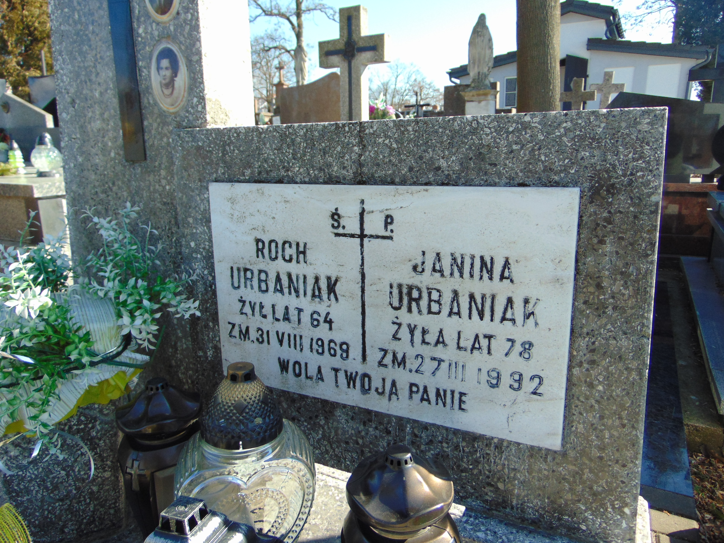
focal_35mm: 25
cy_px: 272
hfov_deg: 69.4
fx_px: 523
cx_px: 362
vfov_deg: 54.9
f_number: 3
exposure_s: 1/400
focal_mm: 4.5
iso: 80
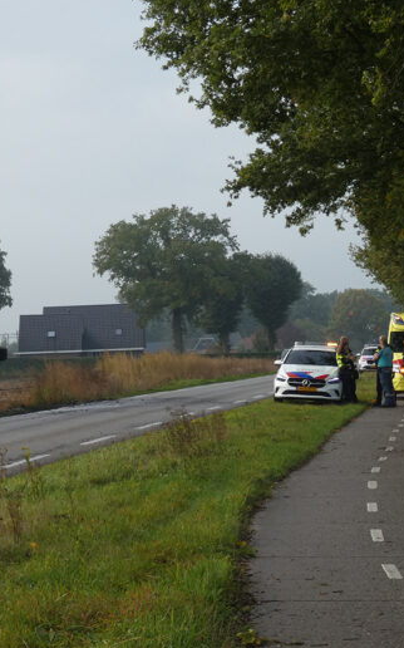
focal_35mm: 113
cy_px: 325
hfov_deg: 11.6
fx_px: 1993
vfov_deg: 18.5
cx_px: 125
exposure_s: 1/80
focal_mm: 14.1
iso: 80
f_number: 4.5
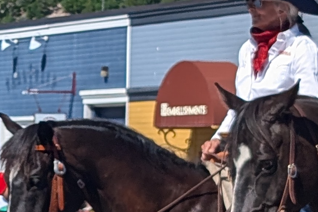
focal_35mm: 240
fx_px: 2119
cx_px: -227
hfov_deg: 8.3
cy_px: 130
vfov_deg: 5.7
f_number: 1.68
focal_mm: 6.9
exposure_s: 1/1244
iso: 19
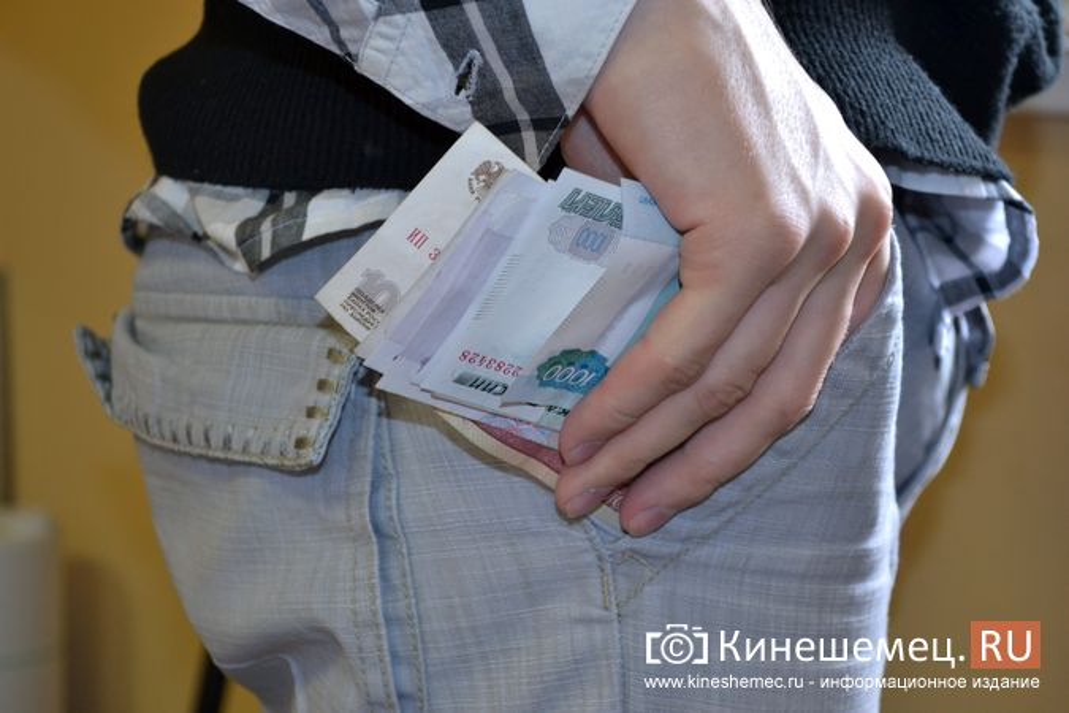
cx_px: 534
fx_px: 2450
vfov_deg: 16.6
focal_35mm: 82
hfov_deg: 24.6
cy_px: 356
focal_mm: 55
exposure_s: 1/30
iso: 800
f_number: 5.6
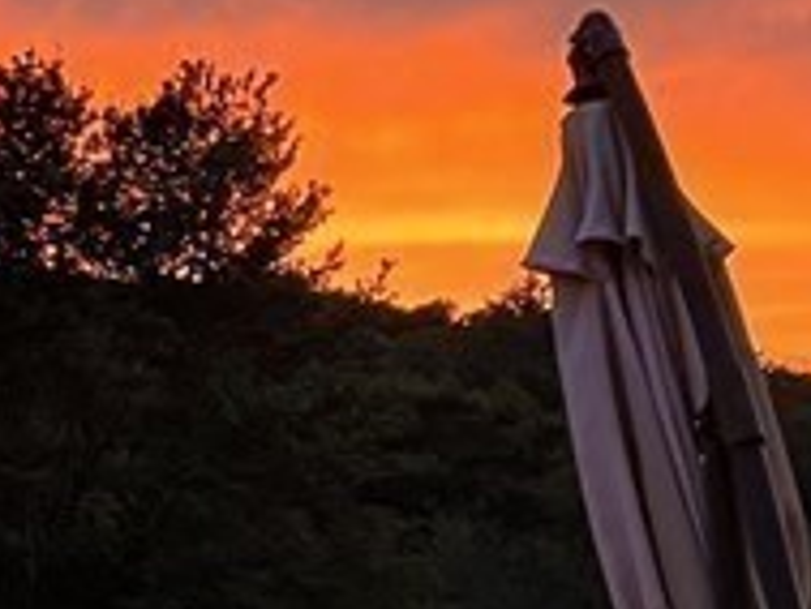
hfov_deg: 12.5
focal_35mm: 141
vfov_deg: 10.5
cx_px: -764
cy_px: 352
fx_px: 3306
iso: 125
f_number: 1.5
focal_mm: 5.7
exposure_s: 1/60
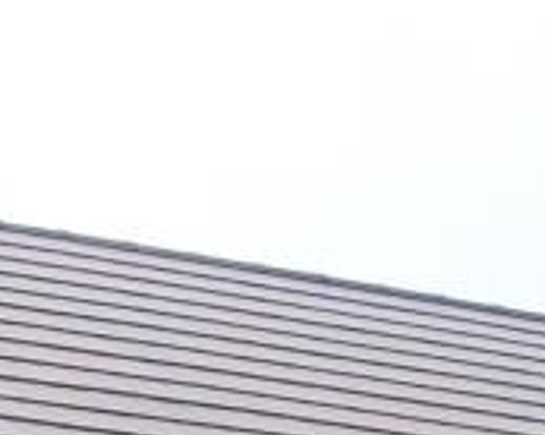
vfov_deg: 7.1
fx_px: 3351
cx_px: -542
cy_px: 930
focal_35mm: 208
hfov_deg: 8.8
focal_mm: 6
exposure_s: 1/80
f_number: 2.7
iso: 64
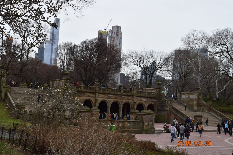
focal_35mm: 54
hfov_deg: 36.9
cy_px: 78
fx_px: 349
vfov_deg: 25.0
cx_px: 116
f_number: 9
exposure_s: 1/125
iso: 400
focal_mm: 36
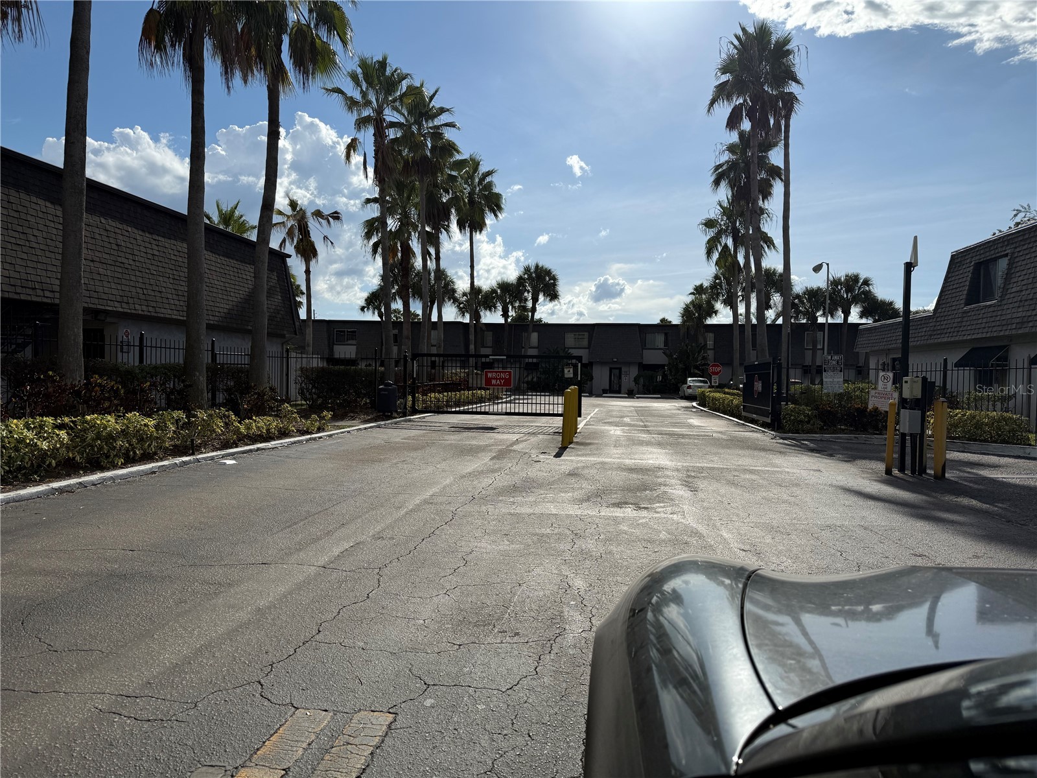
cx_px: 518
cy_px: 389
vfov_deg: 56.8
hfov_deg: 71.6
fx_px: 719
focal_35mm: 24
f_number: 1.78
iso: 80
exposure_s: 1/14286
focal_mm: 6.76
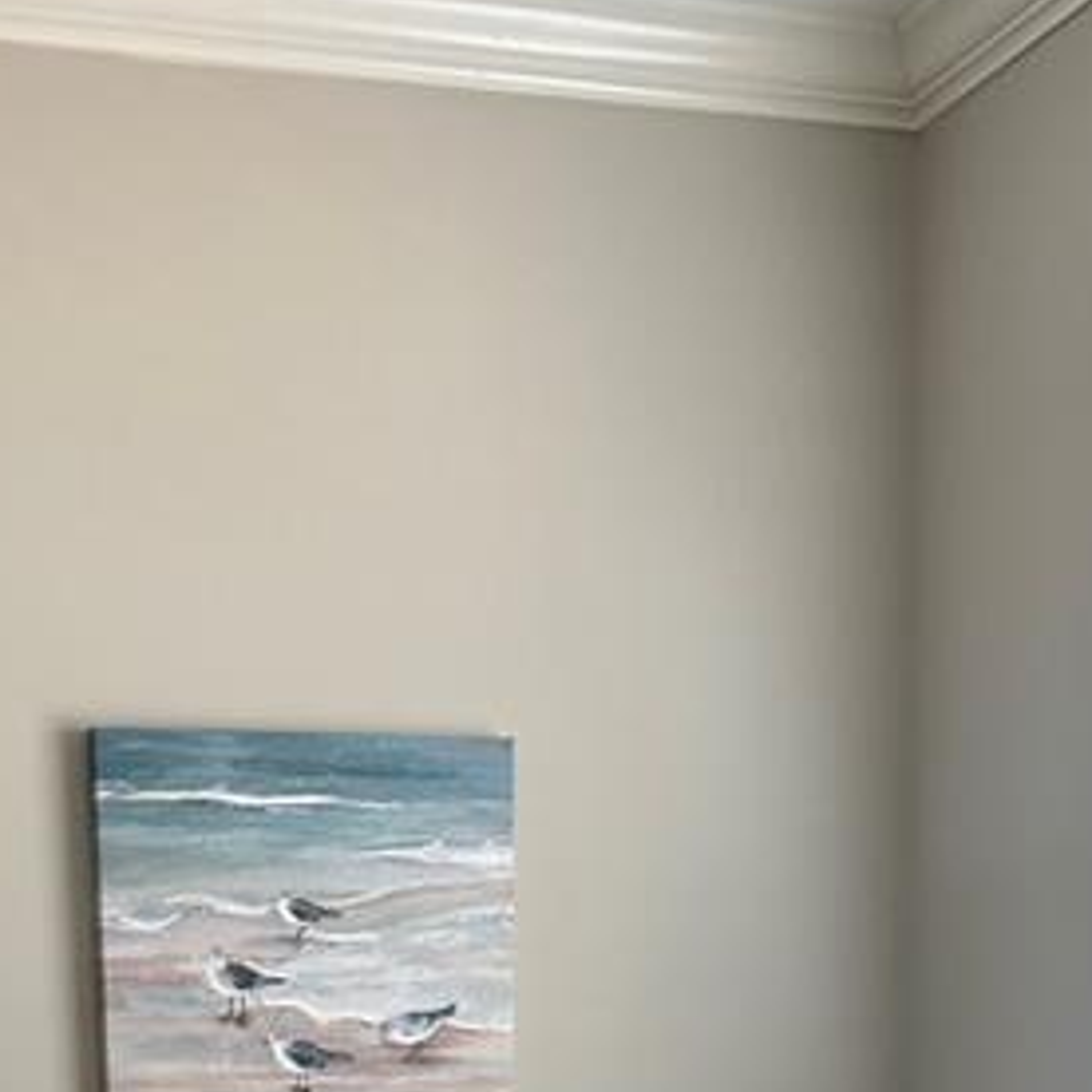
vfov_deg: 23.4
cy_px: 1460
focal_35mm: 64
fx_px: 2284
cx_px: 392
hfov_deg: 26.8
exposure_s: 1/80
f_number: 1.5
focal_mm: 5.7
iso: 125
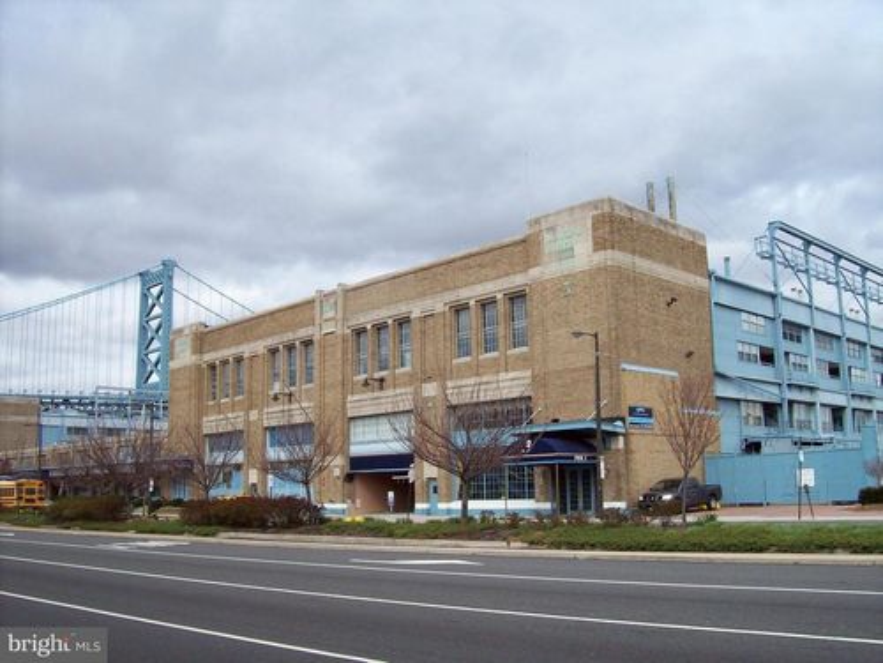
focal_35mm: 36
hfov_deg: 51.4
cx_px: 442
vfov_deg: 39.7
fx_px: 918
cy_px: 332
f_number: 4.8
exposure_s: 1/527
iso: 80
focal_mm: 6
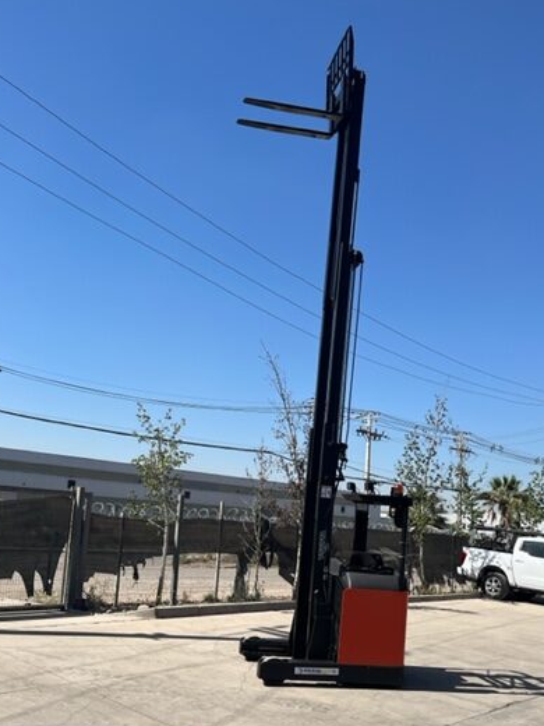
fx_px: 671
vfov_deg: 56.3
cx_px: 269
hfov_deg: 44.2
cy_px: 443
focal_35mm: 32
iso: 50
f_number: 1.6
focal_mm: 5.1
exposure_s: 1/4149
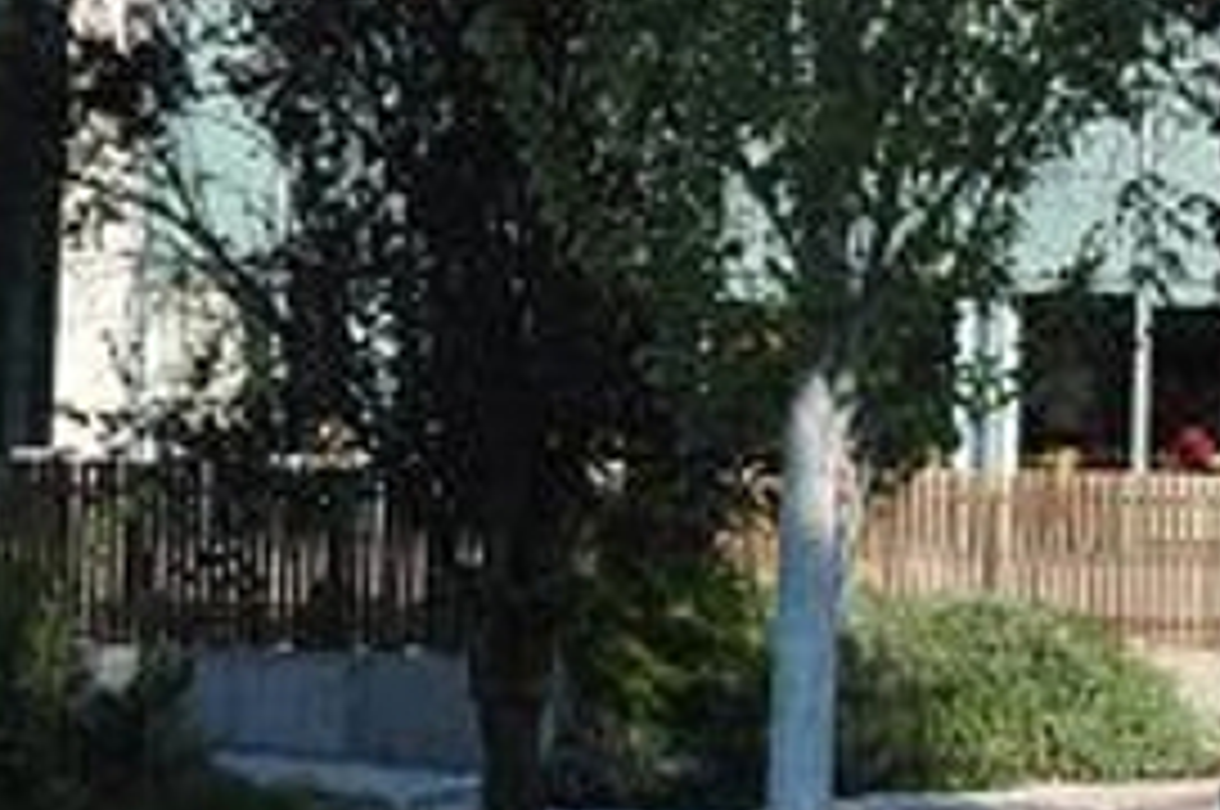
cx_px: 2341
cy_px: -248
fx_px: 7006
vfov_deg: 6.6
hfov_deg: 9.4
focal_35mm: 207
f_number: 9
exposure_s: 1/320
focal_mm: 35
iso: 250
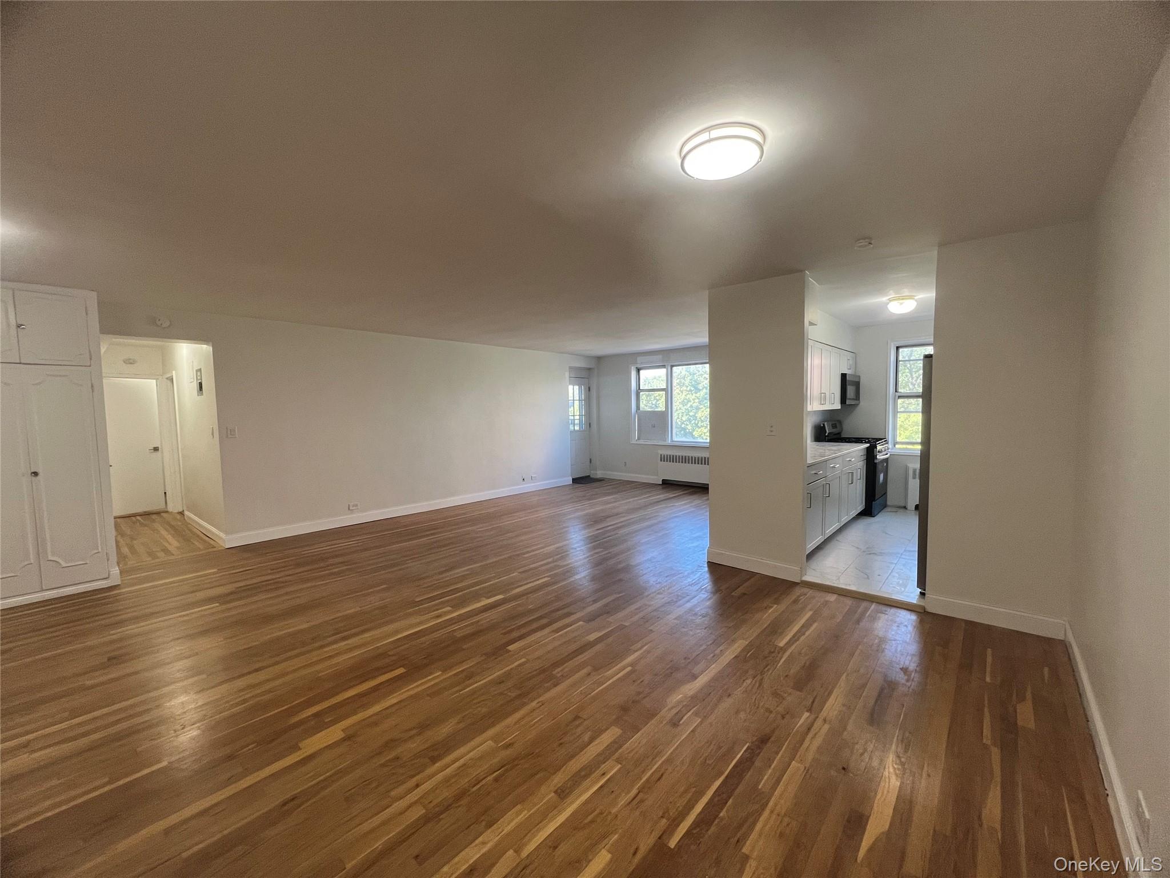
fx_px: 439
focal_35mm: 13
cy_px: 439
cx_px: 585
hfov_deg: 106.2
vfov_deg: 89.9
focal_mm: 1.57
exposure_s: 1/120
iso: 160
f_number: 1.8
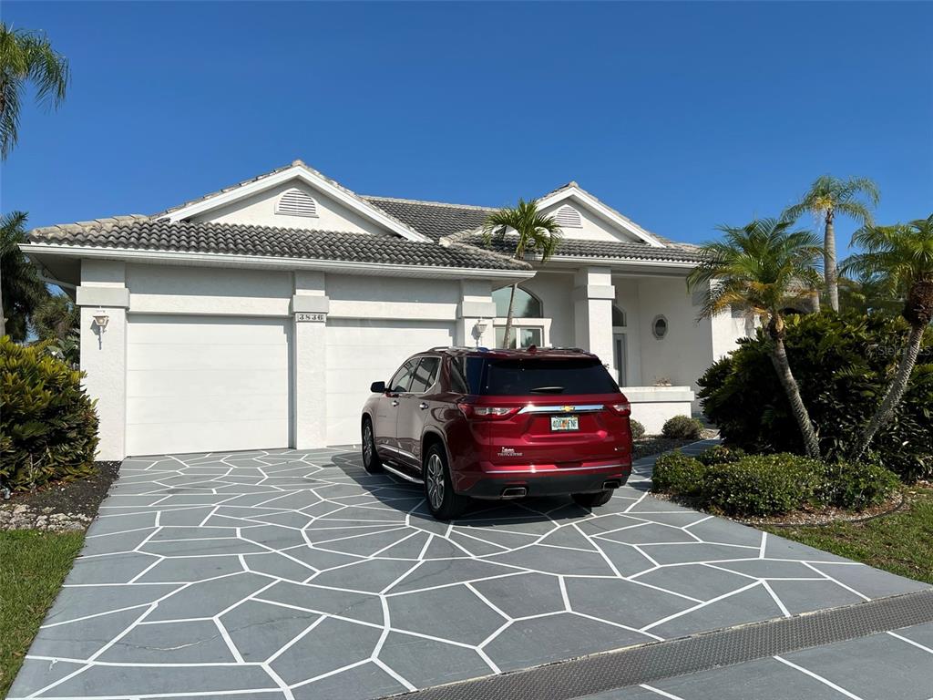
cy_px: 350
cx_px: 466
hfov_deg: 67.3
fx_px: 701
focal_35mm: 26
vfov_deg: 53.1
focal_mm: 5.7
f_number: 1.5
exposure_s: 1/8696
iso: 50
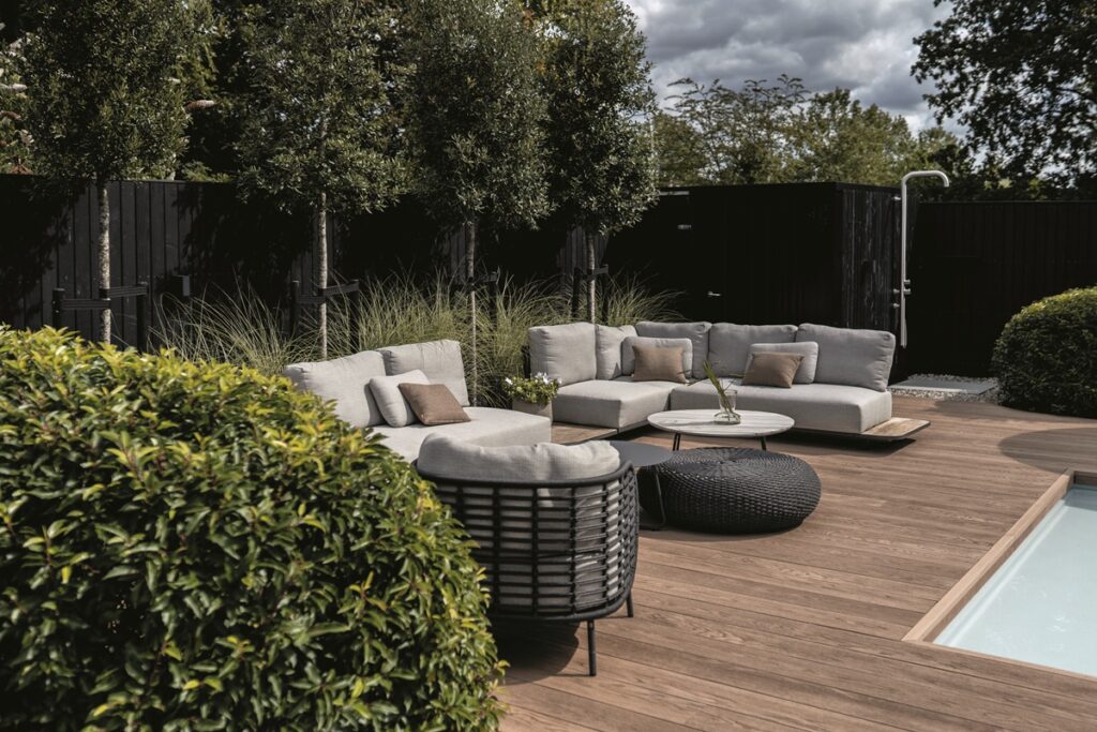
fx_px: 1067
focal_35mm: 35
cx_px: 548
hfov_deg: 54.4
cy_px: 366
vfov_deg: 37.9
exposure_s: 1/6400
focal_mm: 35
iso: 100
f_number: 2.5
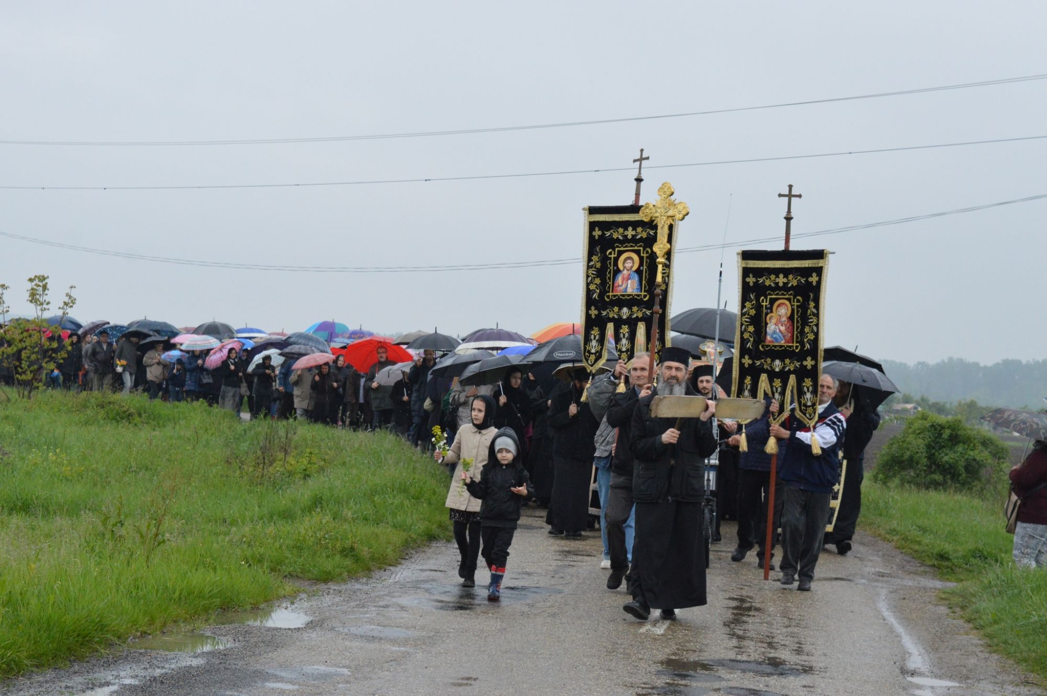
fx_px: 2397
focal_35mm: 82
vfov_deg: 16.5
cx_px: 524
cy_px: 348
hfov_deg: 24.6
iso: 1600
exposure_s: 1/320
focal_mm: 55
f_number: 9
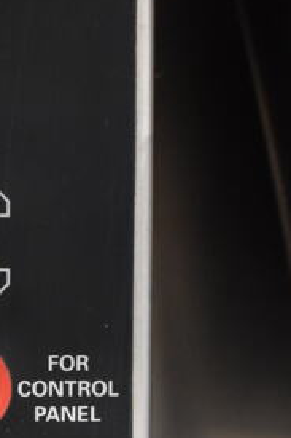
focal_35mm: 135
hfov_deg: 10.1
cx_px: 0
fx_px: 1635
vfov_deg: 14.6
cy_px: 576
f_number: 4
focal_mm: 27
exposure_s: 1/60
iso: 2200
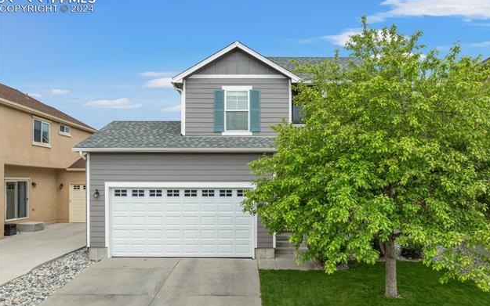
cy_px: 172
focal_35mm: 26
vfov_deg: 47.5
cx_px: 249
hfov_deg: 70.4
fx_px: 347
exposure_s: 1/500
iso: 100
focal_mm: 12.29
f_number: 2.8
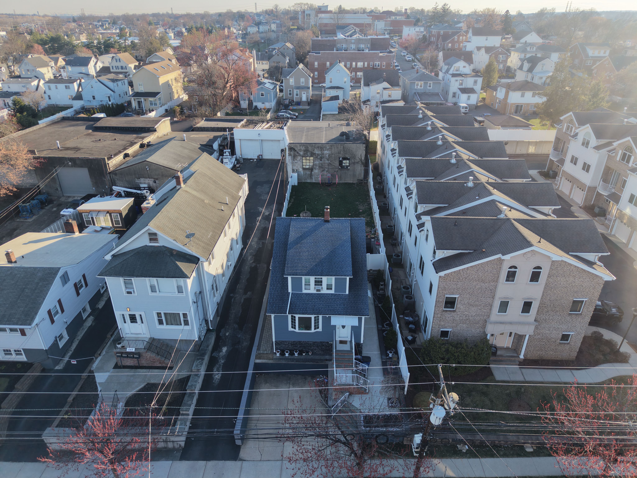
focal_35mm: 24
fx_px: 442
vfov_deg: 56.8
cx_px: 318
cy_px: 239
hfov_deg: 71.6
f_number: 1.8
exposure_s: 1/640
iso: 100
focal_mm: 8.67
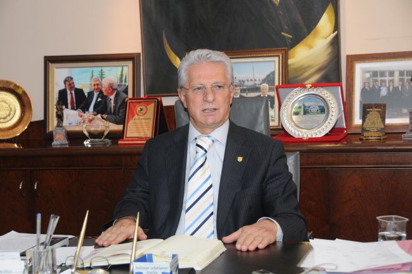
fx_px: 892
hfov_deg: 26.0
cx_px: 206
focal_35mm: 78
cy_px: 137
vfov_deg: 17.5
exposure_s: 1/60
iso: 400
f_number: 5.6
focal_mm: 52
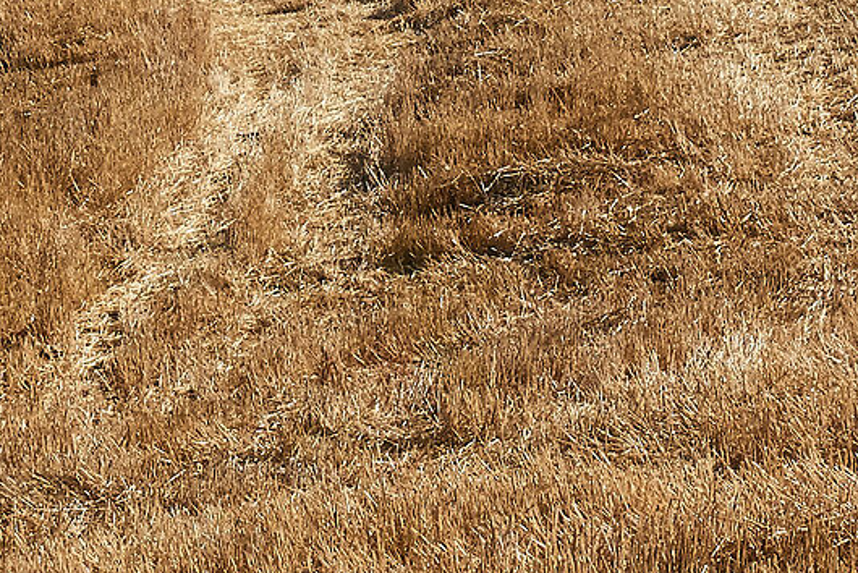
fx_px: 6581
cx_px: 283
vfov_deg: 4.9
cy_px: -301
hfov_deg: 7.5
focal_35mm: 276
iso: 125
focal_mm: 22.38
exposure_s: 1/400
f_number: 7.1
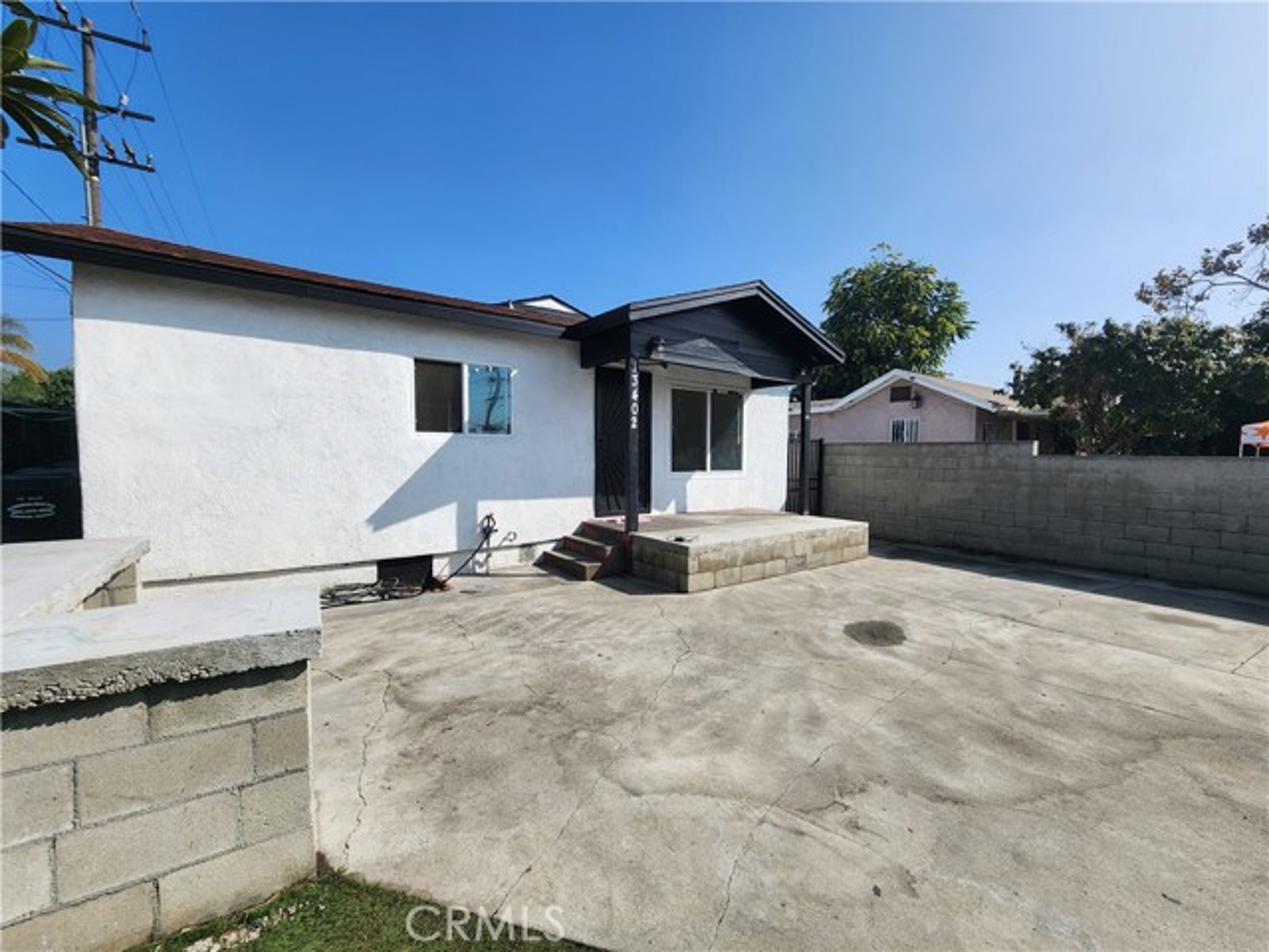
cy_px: 476
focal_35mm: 13
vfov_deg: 89.9
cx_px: 634
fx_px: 477
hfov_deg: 106.2
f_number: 2.2
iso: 50
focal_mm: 2.2
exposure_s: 1/2397
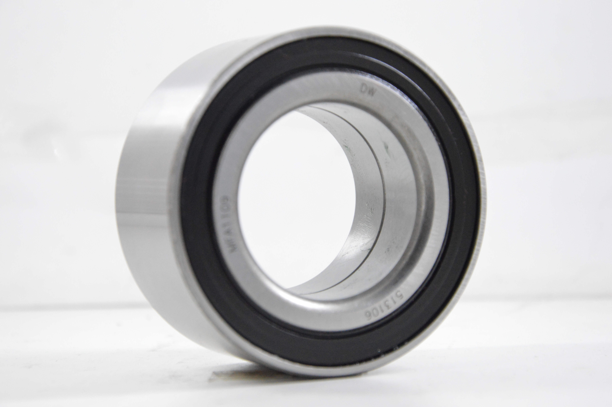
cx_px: 306
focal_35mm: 120
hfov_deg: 17.1
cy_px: 204
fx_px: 2038
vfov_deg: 11.4
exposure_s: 1/100
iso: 3200
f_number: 7.1
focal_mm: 80
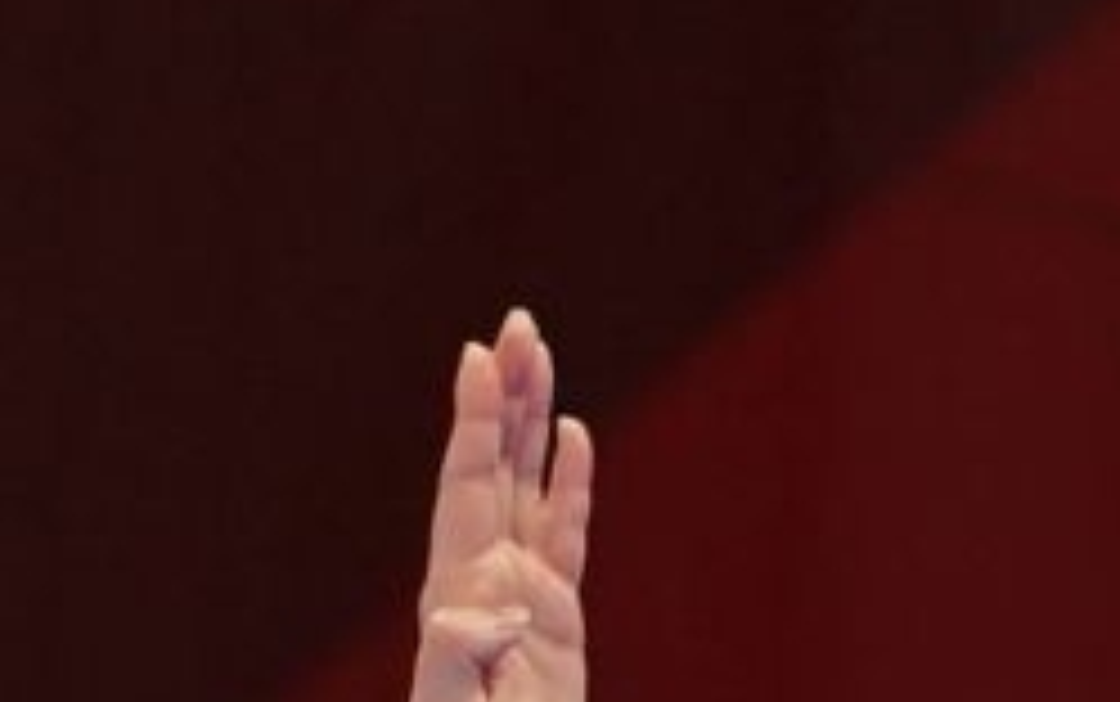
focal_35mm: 1237
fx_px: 37783
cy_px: 2228
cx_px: -1214
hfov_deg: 1.7
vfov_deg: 1.1
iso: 1250
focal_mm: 112
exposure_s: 1/500
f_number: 4
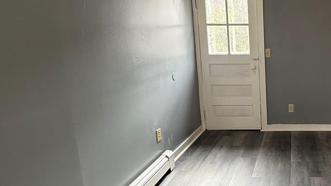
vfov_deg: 37.7
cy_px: 83
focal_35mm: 31
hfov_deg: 55.7
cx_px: 287
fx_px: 272
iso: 200
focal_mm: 2.22
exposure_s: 1/120
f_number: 2.2
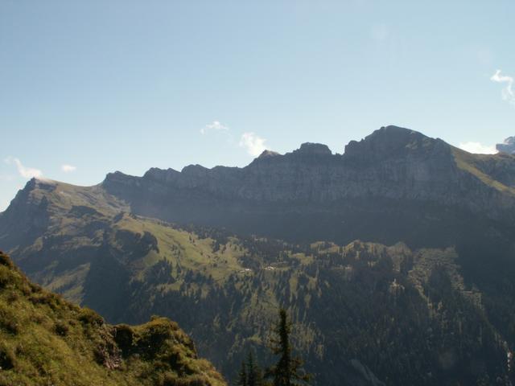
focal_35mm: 35
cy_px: 193
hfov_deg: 52.6
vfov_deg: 40.7
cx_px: 258
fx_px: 521
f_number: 8
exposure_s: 1/160
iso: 50
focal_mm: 5.86
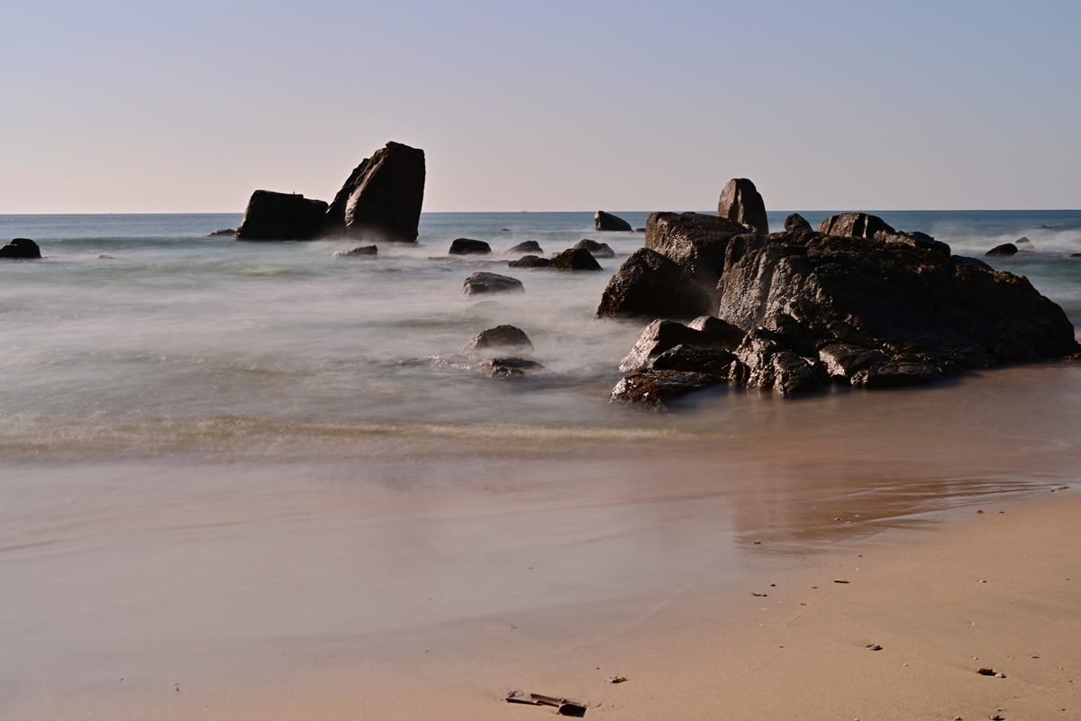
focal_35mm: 42
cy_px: 360
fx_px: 1261
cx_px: 540
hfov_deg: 46.4
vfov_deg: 31.9
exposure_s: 4
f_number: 16
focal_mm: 42
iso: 80
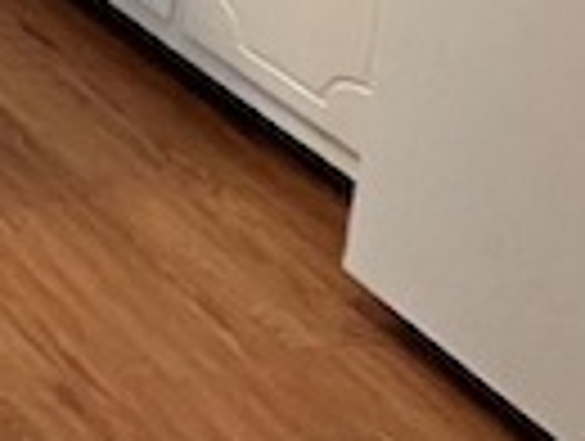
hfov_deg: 13.2
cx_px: -986
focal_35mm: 80
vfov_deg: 13.0
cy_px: -670
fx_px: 1354
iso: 800
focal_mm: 1.57
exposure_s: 1/60
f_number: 1.8
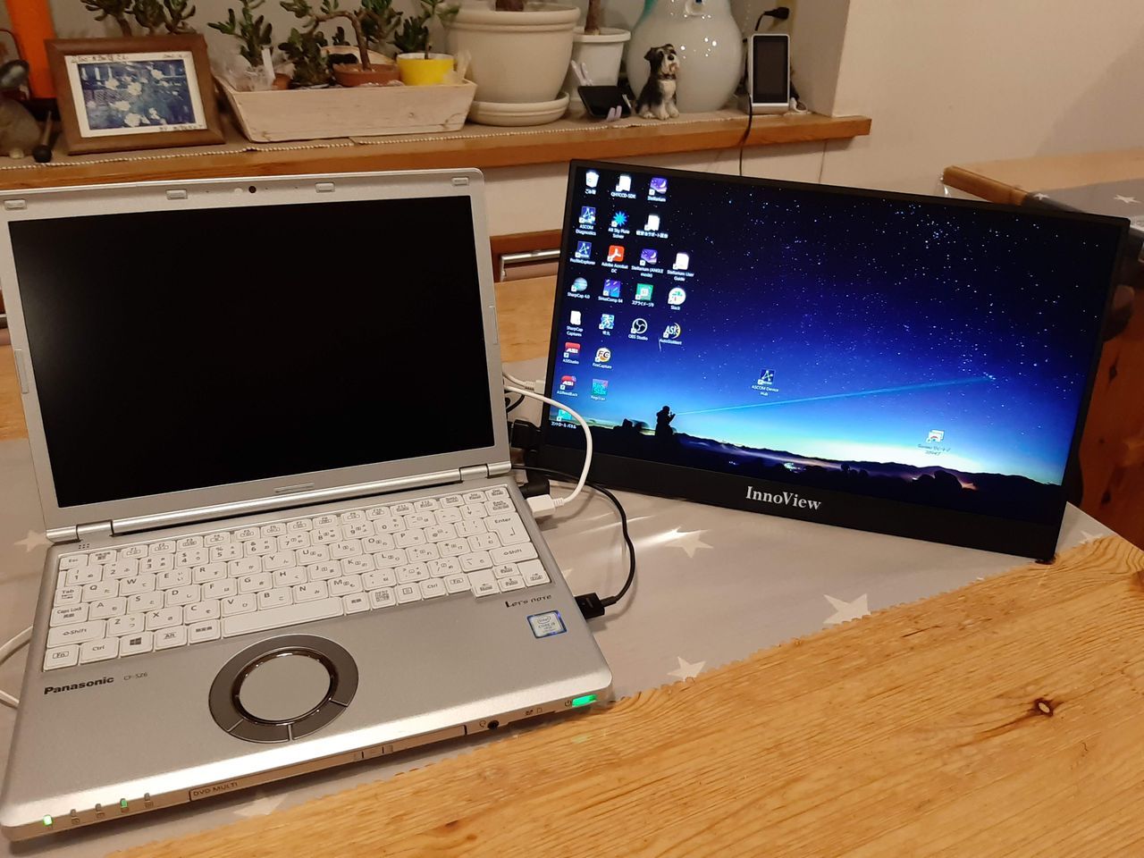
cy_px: 429
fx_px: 859
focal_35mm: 26
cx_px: 572
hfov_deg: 67.3
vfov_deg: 53.1
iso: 160
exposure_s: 1/33
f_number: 1.7
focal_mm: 3.93
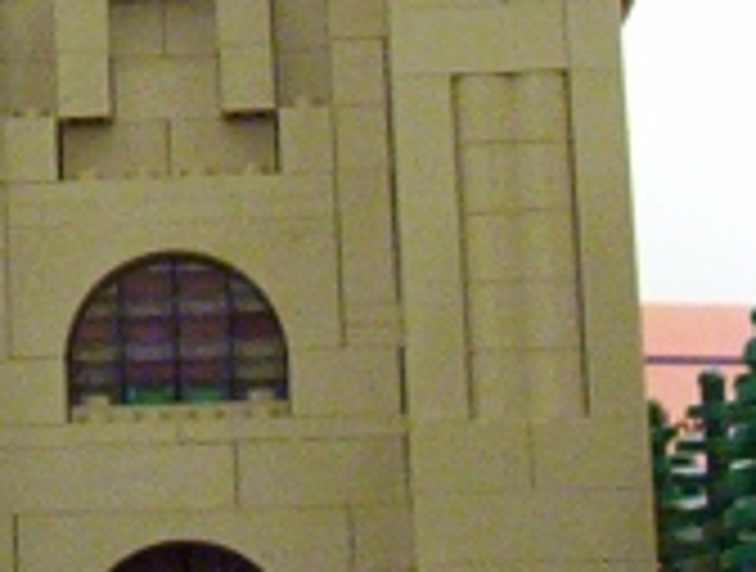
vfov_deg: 7.2
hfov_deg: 9.2
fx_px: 4490
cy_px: -122
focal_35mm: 205
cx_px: -634
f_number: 2.73
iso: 200
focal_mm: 5.77
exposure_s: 1/8
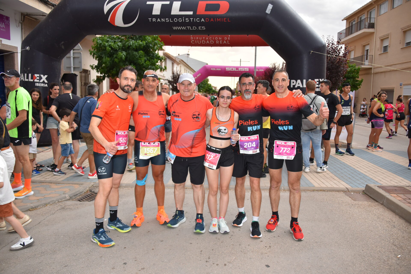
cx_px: 206
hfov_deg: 65.5
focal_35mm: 28
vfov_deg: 46.4
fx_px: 320
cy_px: 137
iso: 400
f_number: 3.5
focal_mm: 28
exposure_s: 1/125
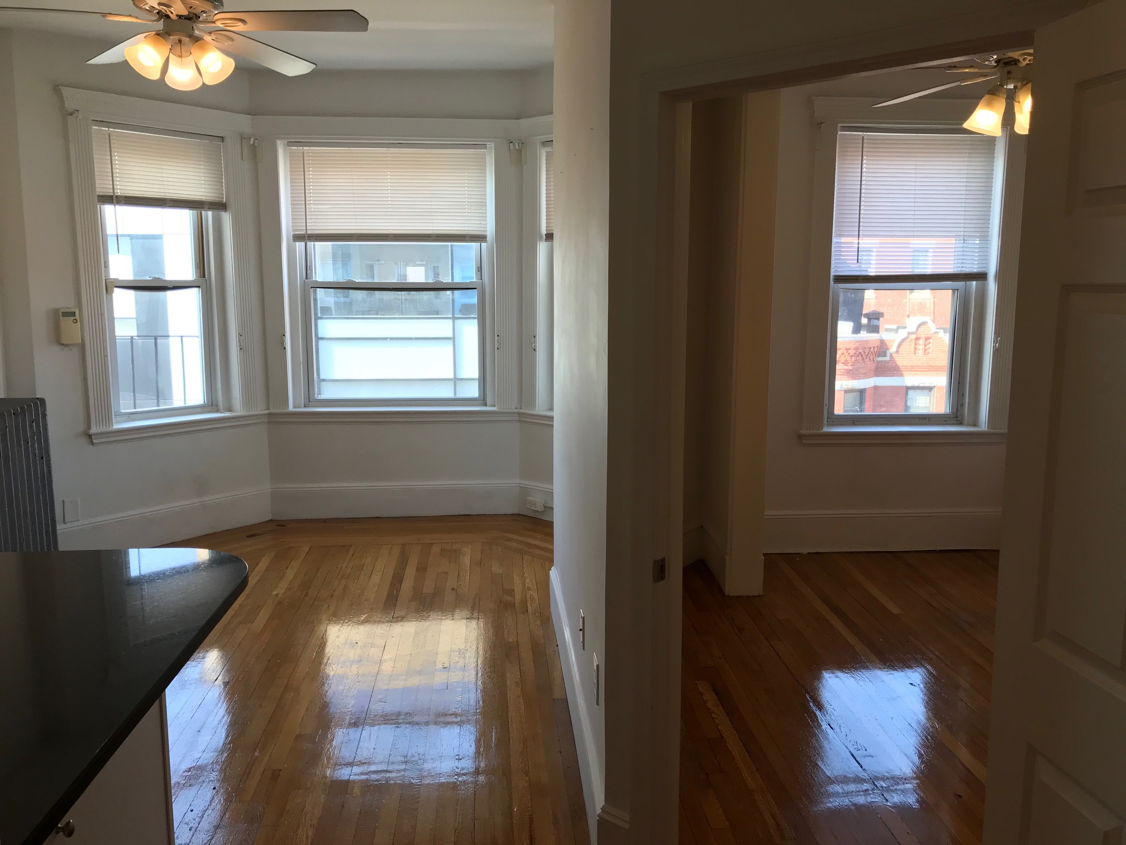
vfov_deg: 49.7
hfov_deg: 63.4
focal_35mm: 28
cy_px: 422
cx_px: 563
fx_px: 911
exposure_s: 1/120
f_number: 1.8
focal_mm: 3.99
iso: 40
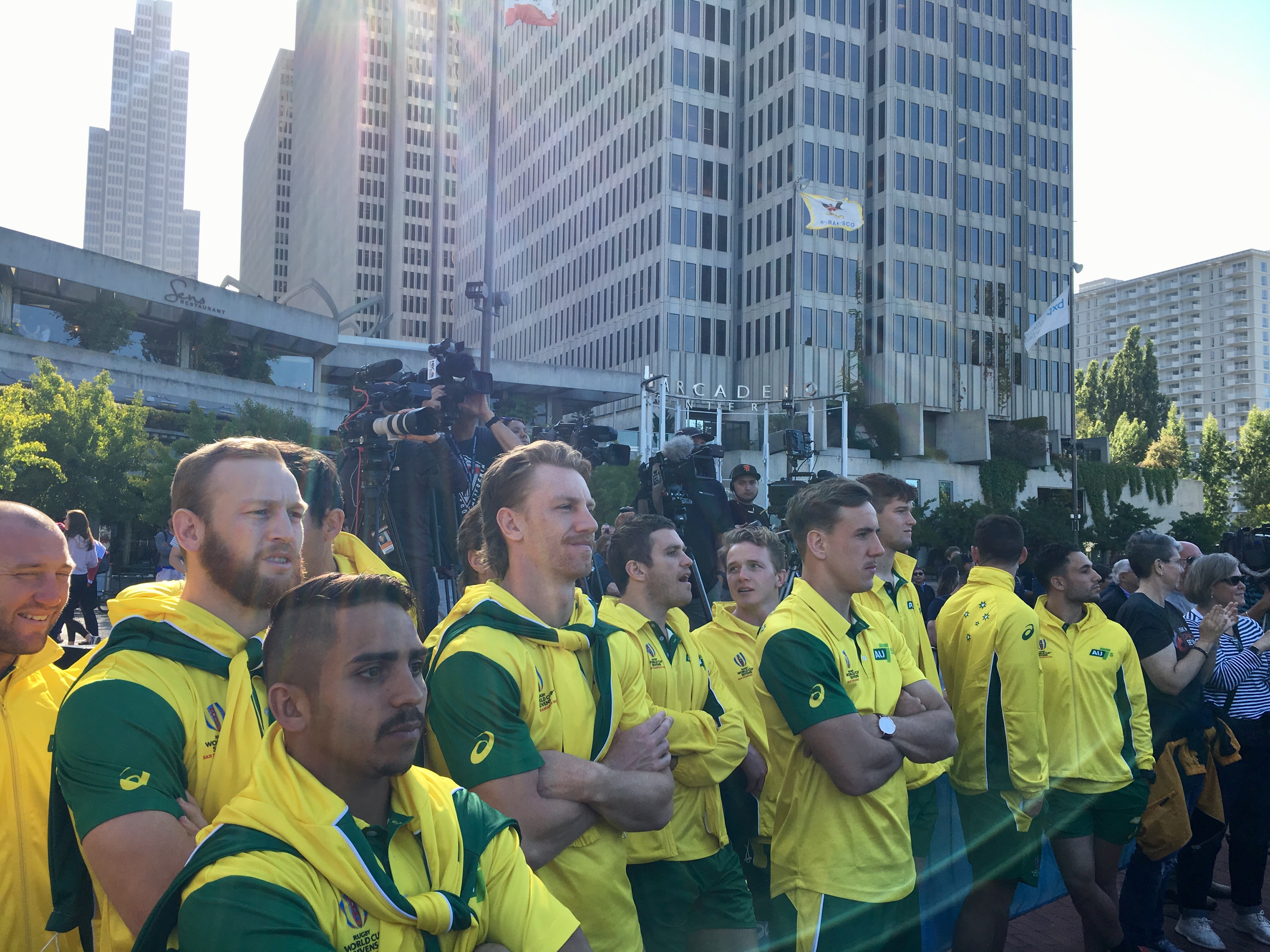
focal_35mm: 29
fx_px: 1064
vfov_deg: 48.2
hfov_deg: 61.7
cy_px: 476
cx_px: 635
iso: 25
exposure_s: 1/427
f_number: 2.2
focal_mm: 4.15
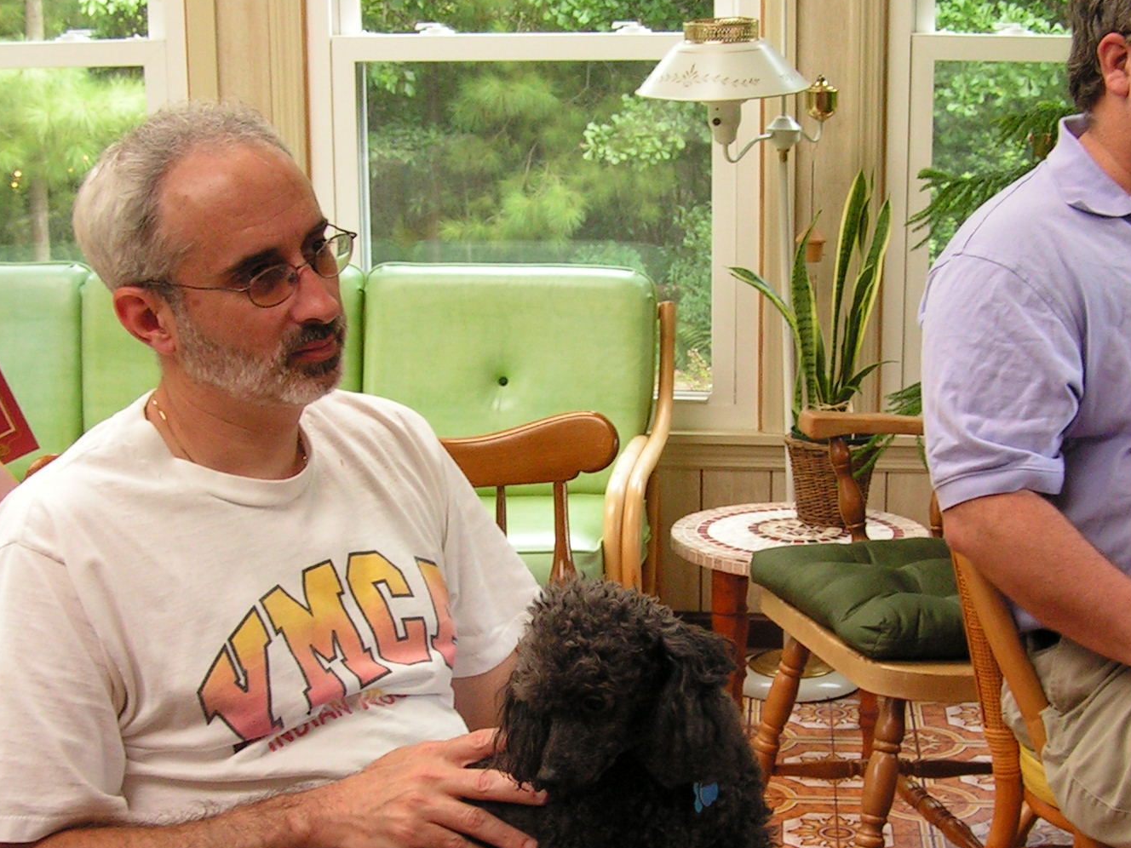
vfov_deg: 22.5
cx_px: 649
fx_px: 2124
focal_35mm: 65
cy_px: 592
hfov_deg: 29.8
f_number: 2.8
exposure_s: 1/40
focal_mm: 6.3
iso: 80
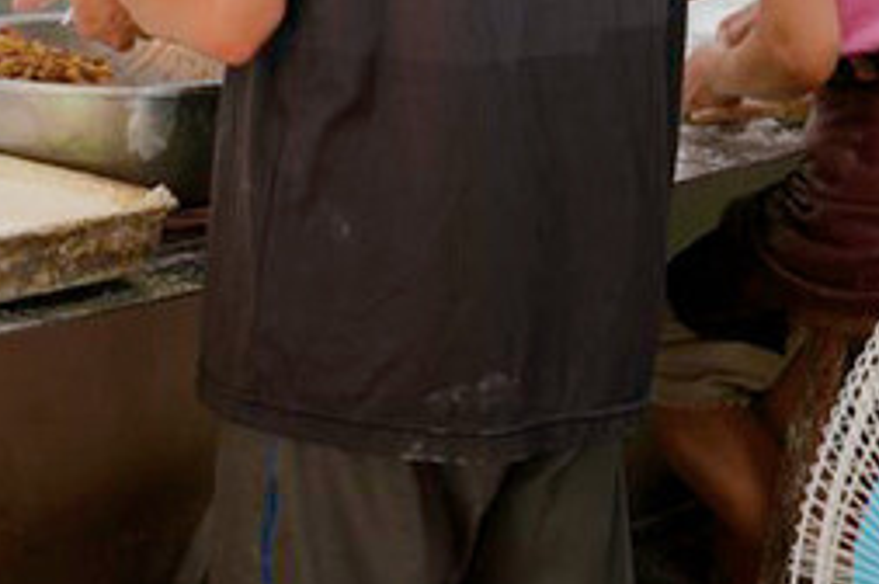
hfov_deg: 18.4
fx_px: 2707
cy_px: -136
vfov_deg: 12.0
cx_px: 393
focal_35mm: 111
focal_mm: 33
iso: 320
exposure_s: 1/50
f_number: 4.5
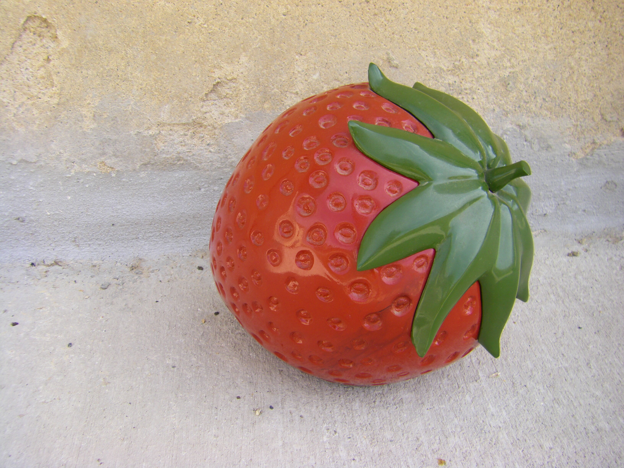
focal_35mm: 38
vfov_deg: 37.7
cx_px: 312
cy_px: 234
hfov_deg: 49.0
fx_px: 685
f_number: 3.5
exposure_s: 1/160
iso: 64
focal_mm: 6.3
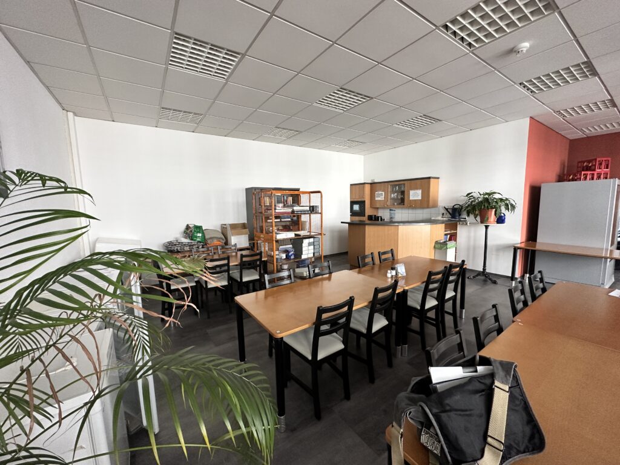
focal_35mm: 14
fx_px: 251
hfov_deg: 102.1
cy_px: 232
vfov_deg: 85.7
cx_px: 310
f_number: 2.2
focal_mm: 2.22
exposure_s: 1/99
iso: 200
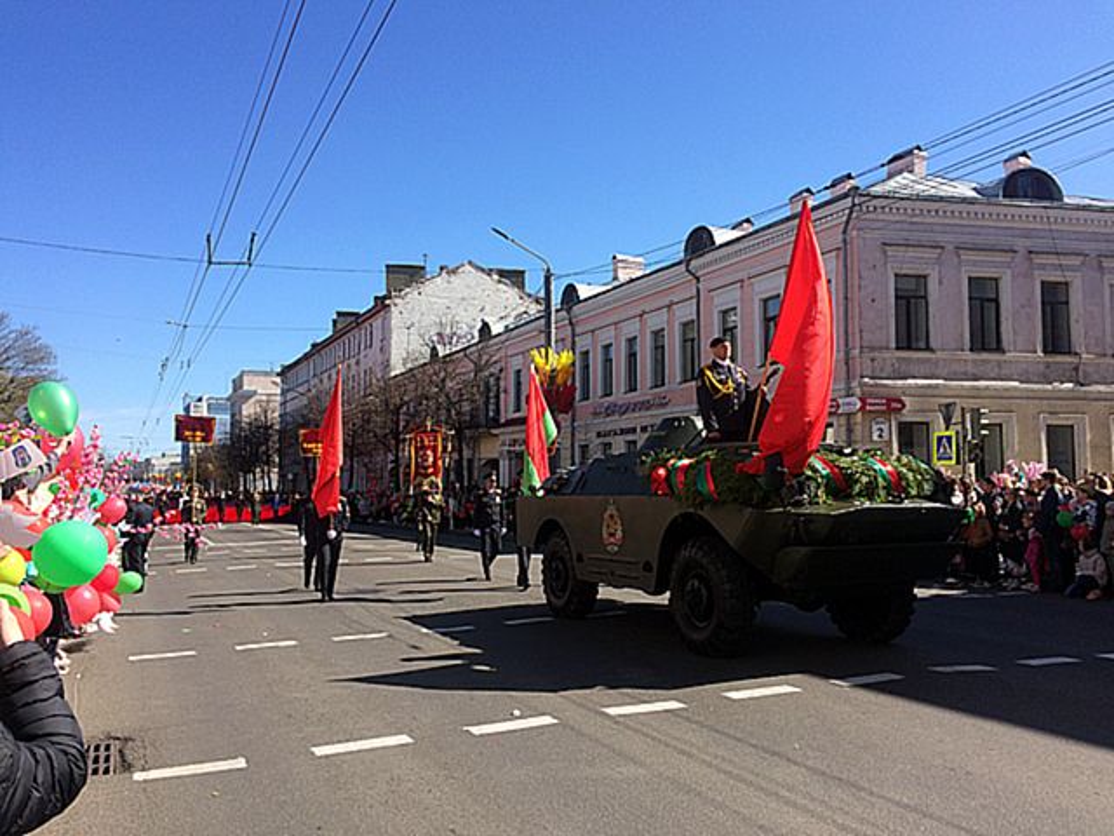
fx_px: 933
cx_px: 557
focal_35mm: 29
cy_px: 418
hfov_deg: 61.7
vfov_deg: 48.2
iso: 32
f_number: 2.2
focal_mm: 4.15
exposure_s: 1/1325
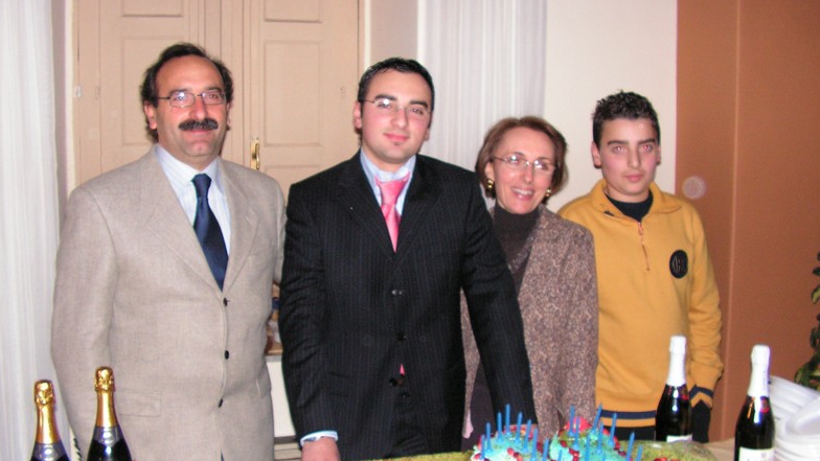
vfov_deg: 29.7
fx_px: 870
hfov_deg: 50.5
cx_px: 409
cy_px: 259
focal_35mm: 40
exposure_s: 1/40
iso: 200
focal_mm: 6
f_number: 3.2
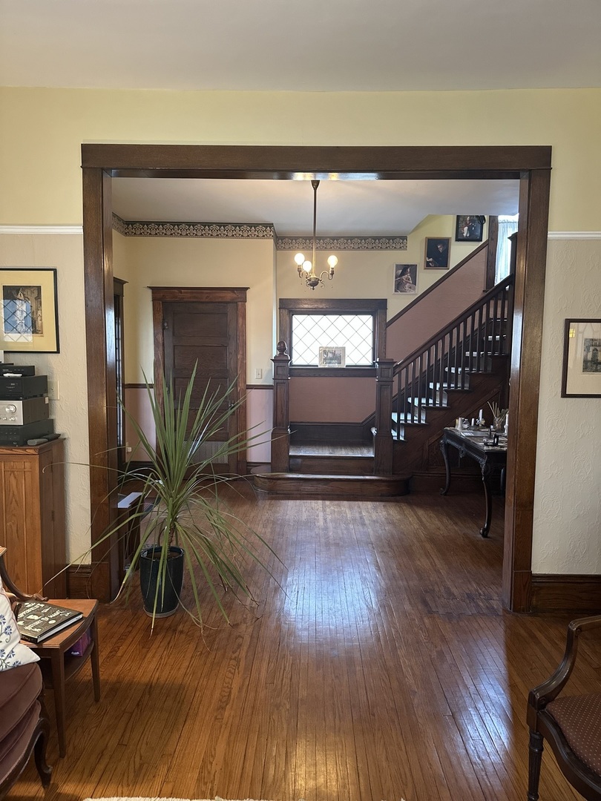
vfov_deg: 71.6
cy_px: 400
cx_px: 300
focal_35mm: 24
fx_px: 556
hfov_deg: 56.8
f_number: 1.78
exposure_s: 1/60
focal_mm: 6.86
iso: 640
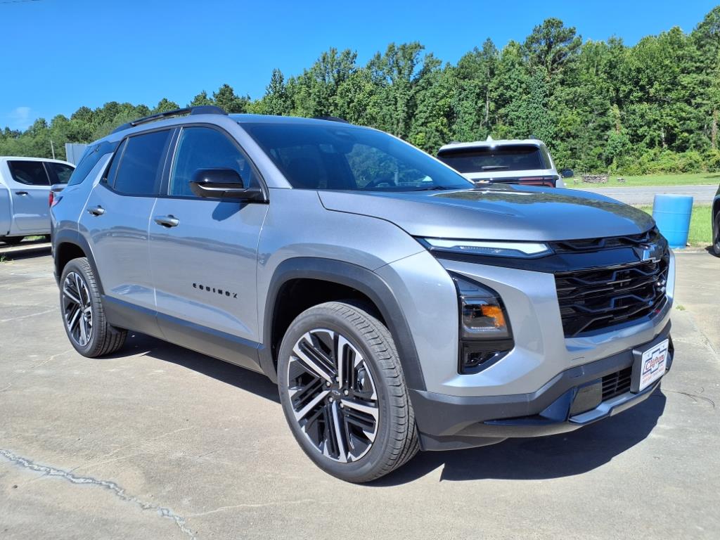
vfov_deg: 51.4
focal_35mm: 27
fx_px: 562
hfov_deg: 65.3
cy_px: 270
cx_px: 360
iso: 40
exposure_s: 1/1429
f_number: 1.9
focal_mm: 3.58
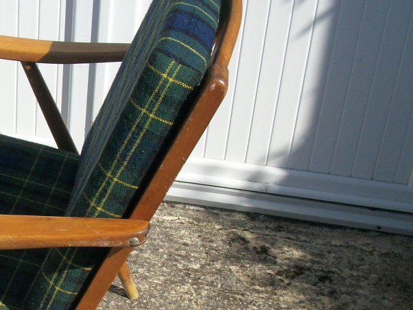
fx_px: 812
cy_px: 240
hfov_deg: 26.8
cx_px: -11
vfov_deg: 21.4
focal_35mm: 68
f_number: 8.8
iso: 80
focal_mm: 5.7
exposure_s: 1/250
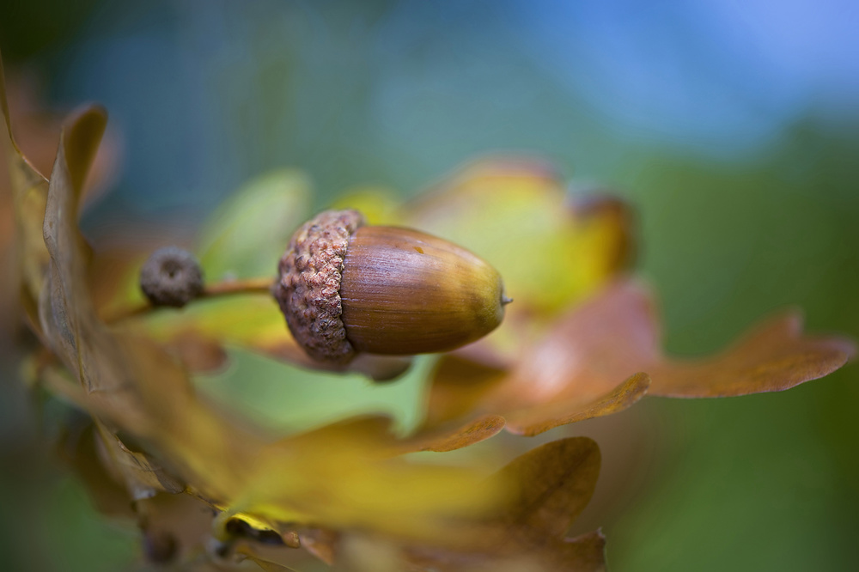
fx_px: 2504
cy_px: 286
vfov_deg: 13.0
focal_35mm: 105
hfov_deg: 19.5
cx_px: 430
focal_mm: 105
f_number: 3.3
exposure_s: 1/160
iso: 200
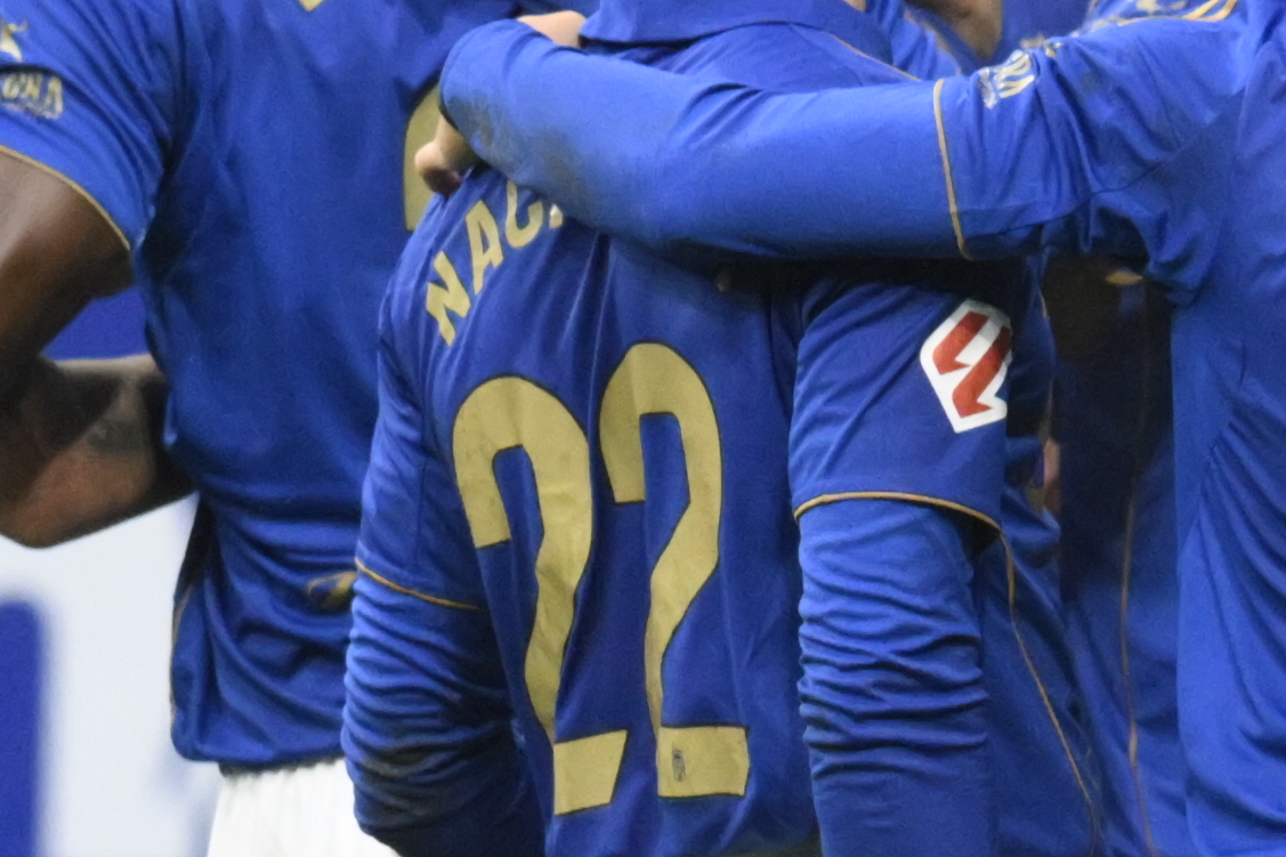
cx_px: 677
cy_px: 130
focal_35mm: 852
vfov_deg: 1.6
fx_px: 30429
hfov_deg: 2.4
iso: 4000
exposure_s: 1/1600
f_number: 5
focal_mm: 400
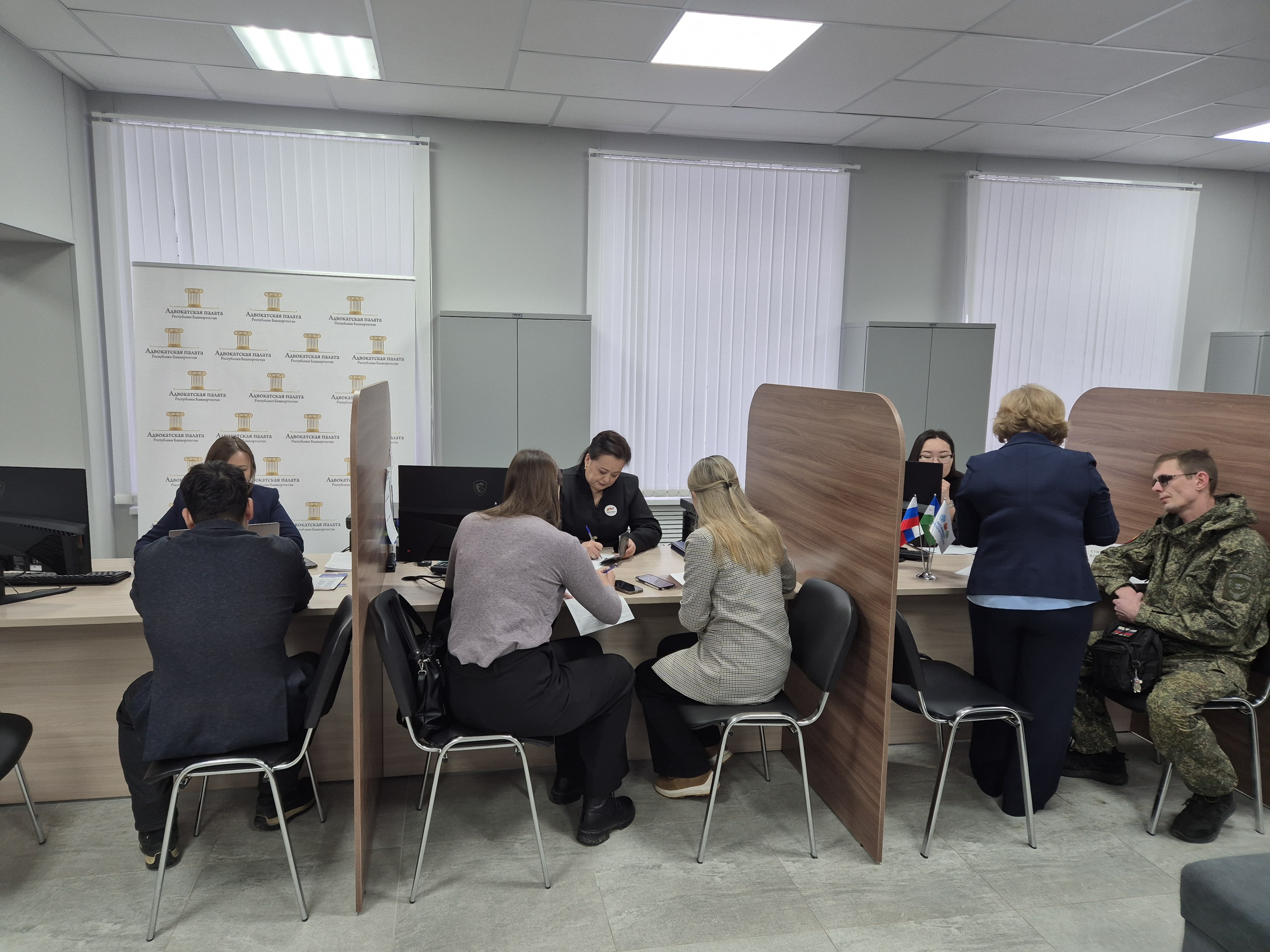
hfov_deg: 73.9
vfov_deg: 58.9
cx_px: 635
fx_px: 844
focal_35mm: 23
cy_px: 476
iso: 80
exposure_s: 1/100
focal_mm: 5.4
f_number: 1.8
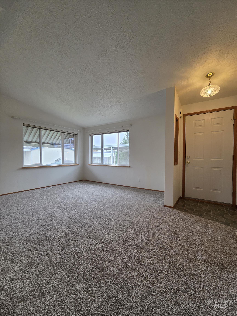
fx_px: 119
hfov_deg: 89.9
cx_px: 118
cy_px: 158
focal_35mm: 13
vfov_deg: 106.2
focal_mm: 2.2
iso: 160
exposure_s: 1/120
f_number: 2.2
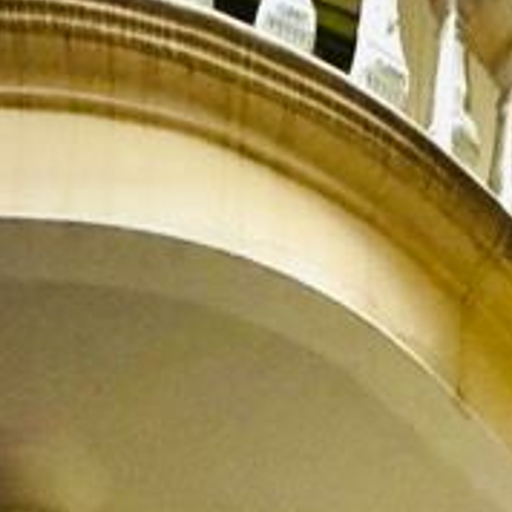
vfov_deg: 13.8
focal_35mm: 71
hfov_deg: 23.8
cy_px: 1317
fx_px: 1188
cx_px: 437
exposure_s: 1/31
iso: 1600
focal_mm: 2.22
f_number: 2.2
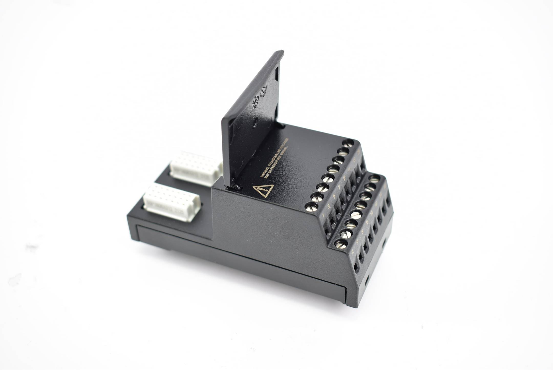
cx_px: 276
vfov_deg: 28.1
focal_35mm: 48
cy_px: 185
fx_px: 738
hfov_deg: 41.1
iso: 100
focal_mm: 32
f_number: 4.5
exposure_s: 1/20
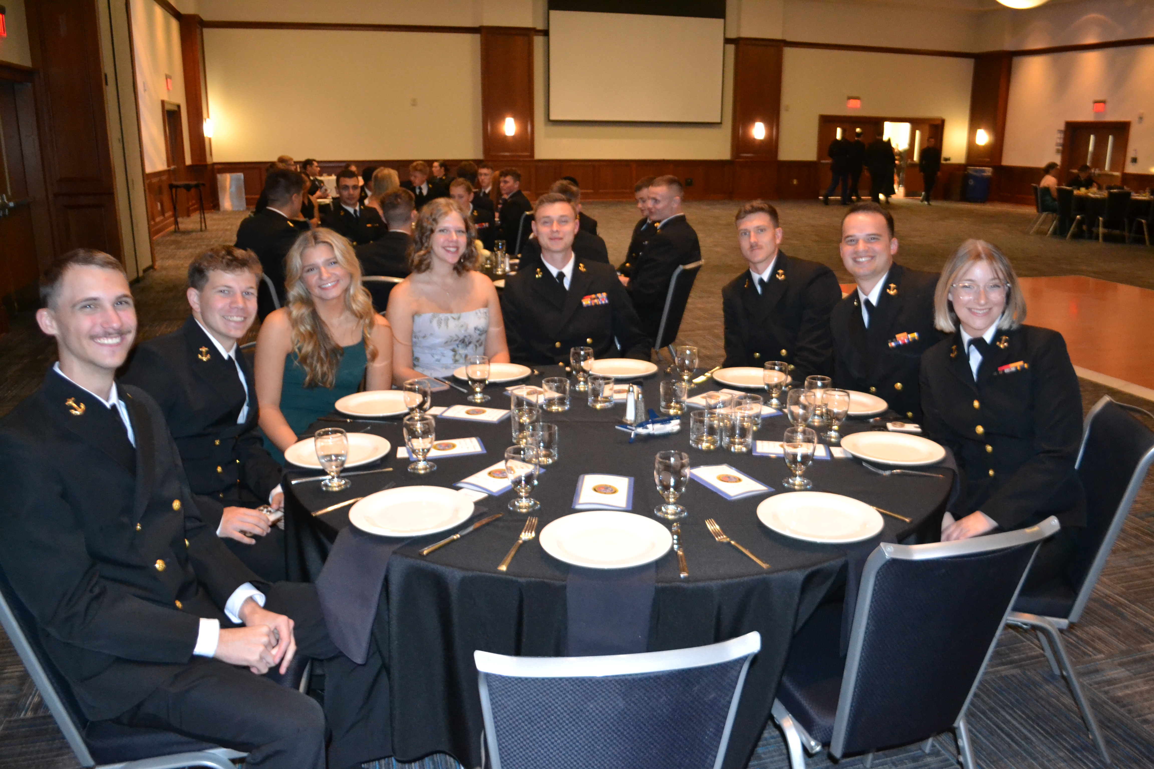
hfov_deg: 67.4
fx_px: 865
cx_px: 577
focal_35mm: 27
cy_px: 384
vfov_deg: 47.9
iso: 2800
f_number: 3.5
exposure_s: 1/60
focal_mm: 18
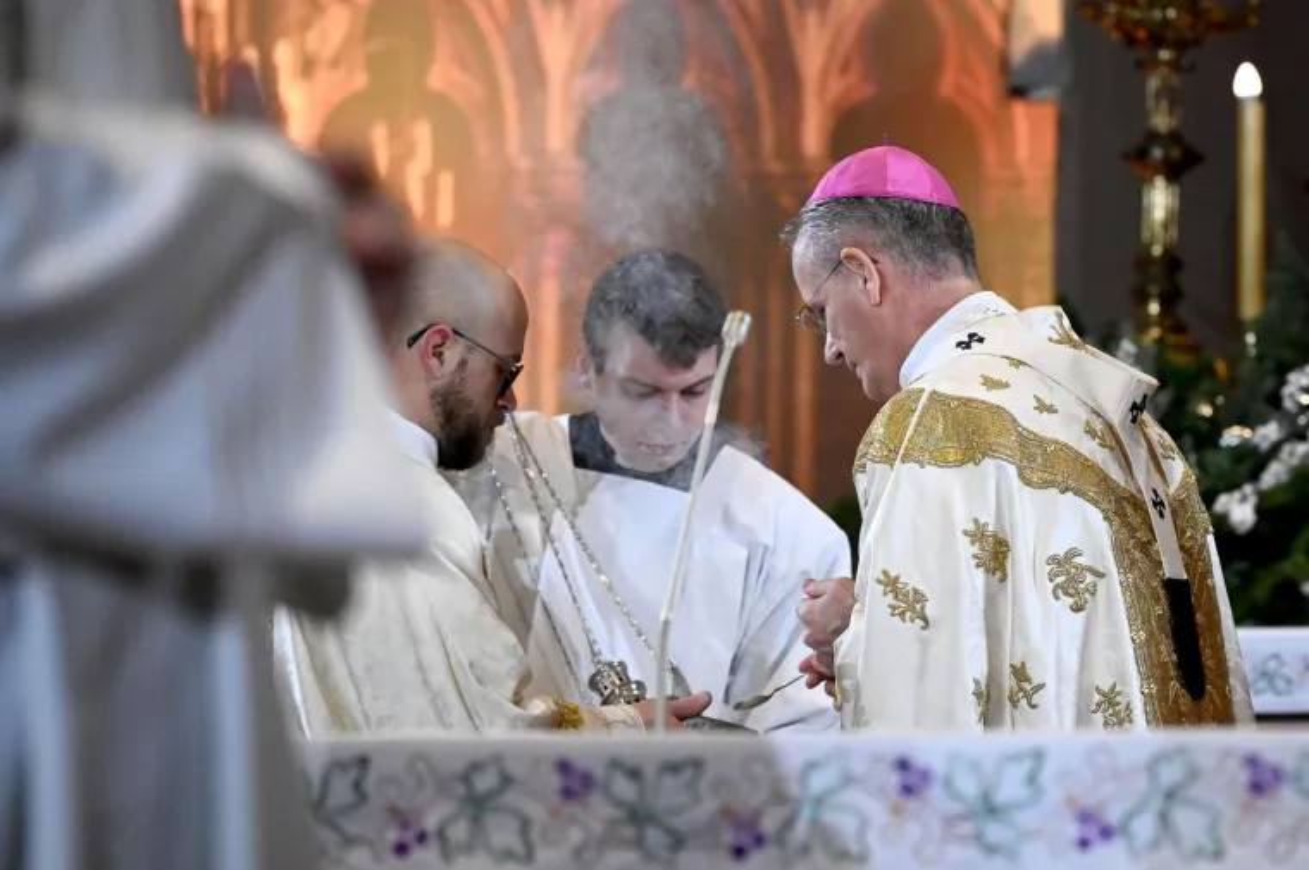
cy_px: 435
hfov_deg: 17.1
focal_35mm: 120
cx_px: 654
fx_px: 4359
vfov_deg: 11.4
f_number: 4
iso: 5000
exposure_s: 1/1600
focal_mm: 120
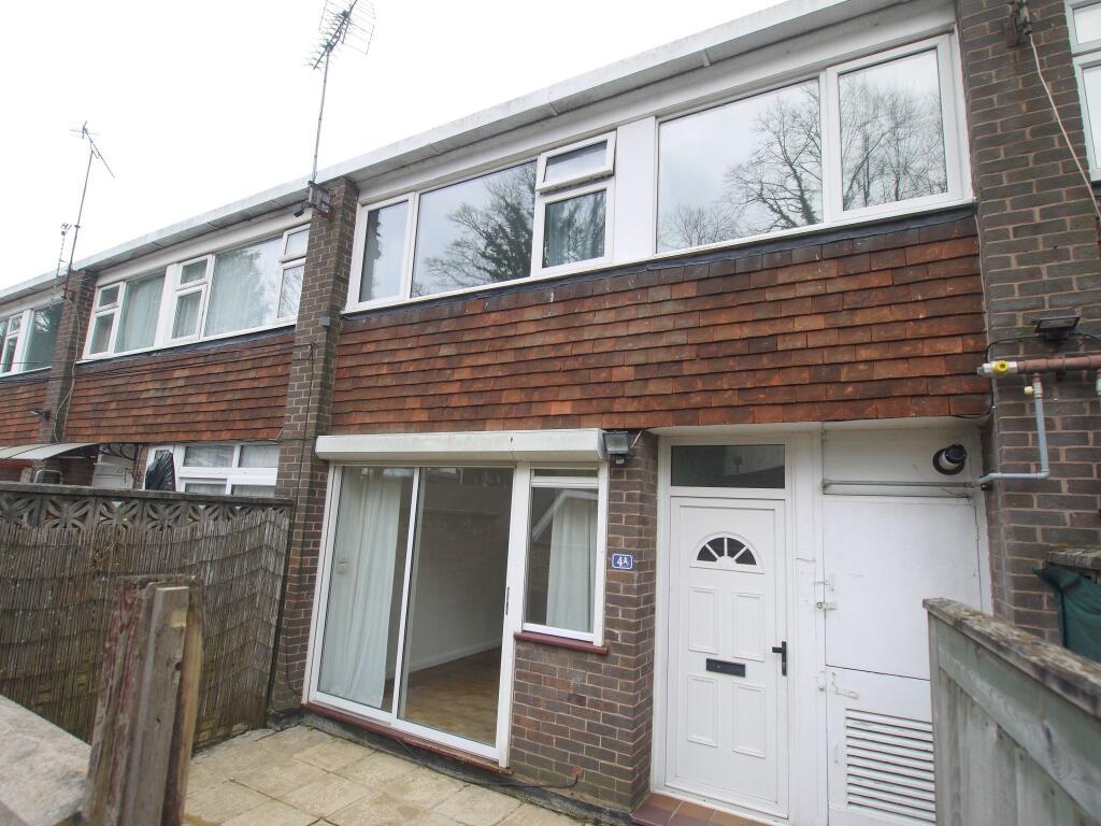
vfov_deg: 71.6
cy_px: 413
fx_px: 573
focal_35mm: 18
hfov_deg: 87.8
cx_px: 550
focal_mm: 9
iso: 100
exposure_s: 1/160
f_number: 5.6
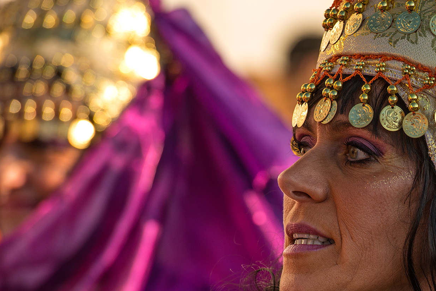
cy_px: 229
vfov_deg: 3.5
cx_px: 398
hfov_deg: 5.3
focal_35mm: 388
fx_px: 4699
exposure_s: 1/640
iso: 200
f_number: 5.6
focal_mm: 200
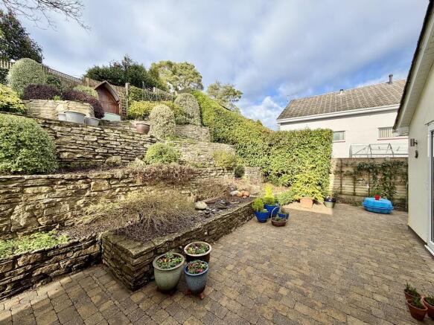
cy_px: 162
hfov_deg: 102.1
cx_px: 217
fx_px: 175
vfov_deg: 85.7
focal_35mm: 14
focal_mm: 2.22
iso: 40
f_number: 2.2
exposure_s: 1/694
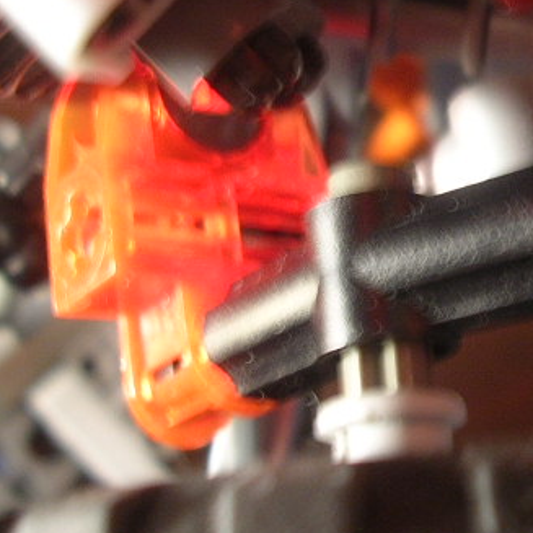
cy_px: 189
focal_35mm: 97
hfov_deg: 17.7
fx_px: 1690
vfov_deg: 17.9
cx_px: 468
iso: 50
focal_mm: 5.8
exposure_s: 1/7.6
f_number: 2.8
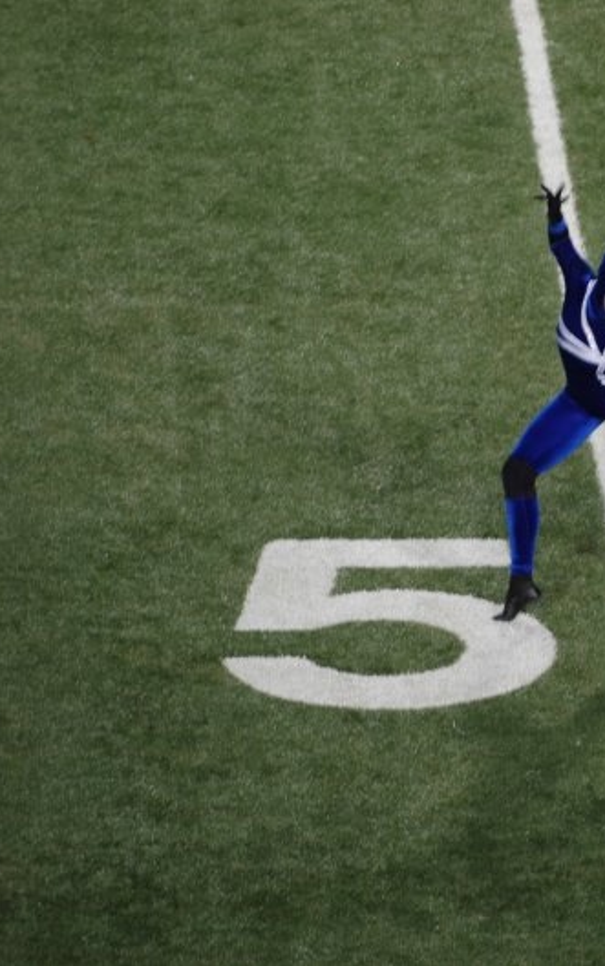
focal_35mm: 462
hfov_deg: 2.8
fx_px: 12178
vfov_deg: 4.5
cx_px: 643
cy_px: 482
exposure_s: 1/60
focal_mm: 200
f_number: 2.8
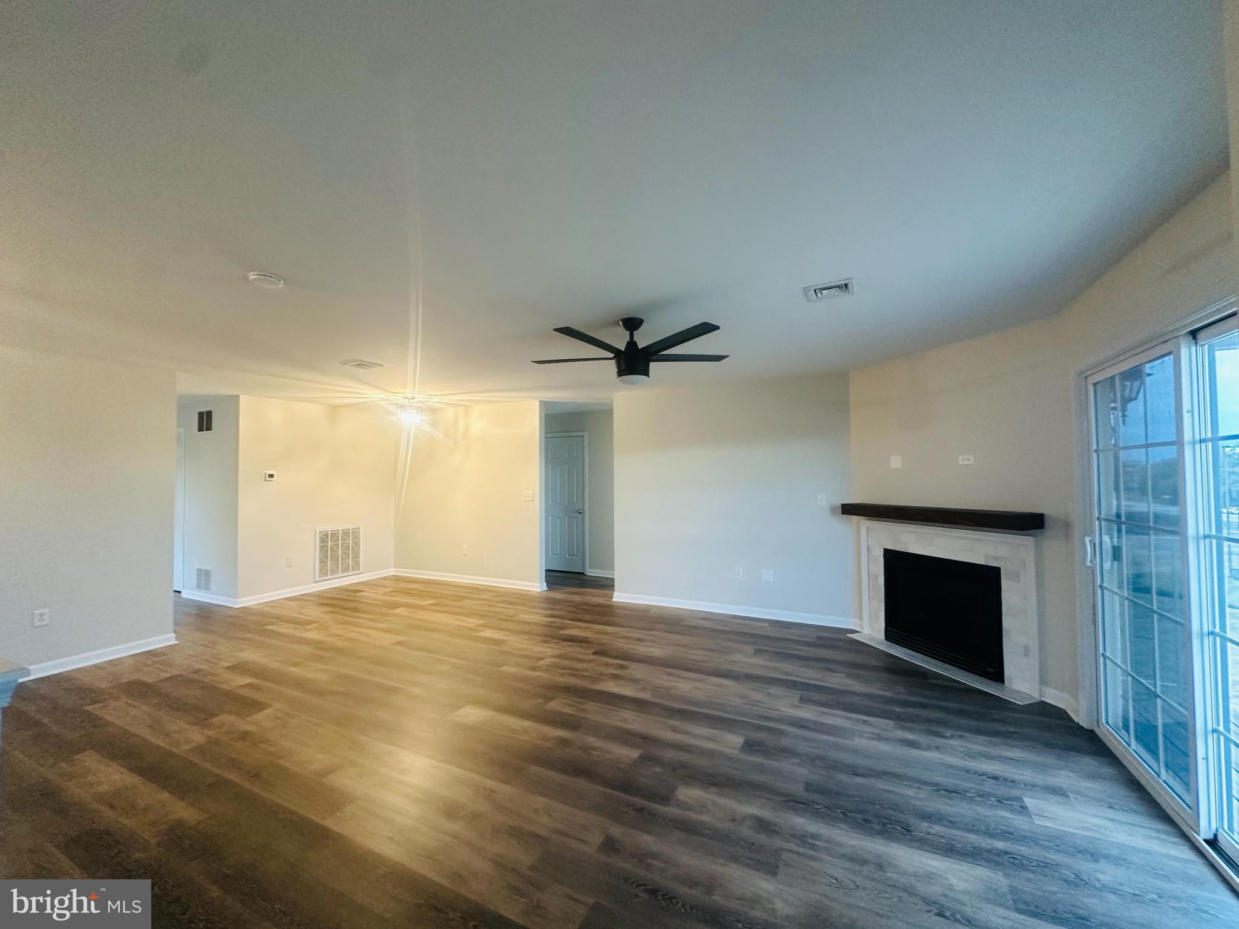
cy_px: 464
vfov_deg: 85.7
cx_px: 620
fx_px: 501
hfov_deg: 102.1
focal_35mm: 14
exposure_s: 1/60
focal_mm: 2.22
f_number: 2.2
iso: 320
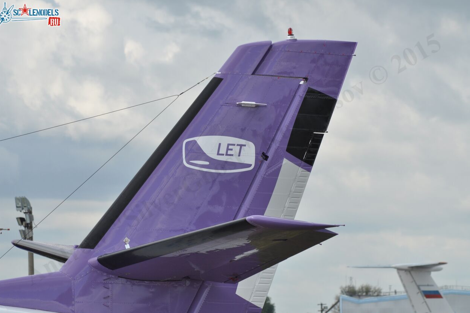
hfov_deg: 6.4
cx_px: 232
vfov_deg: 4.3
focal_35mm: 322
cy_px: 158
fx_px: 4199
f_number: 8
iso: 200
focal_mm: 210
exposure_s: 1/320
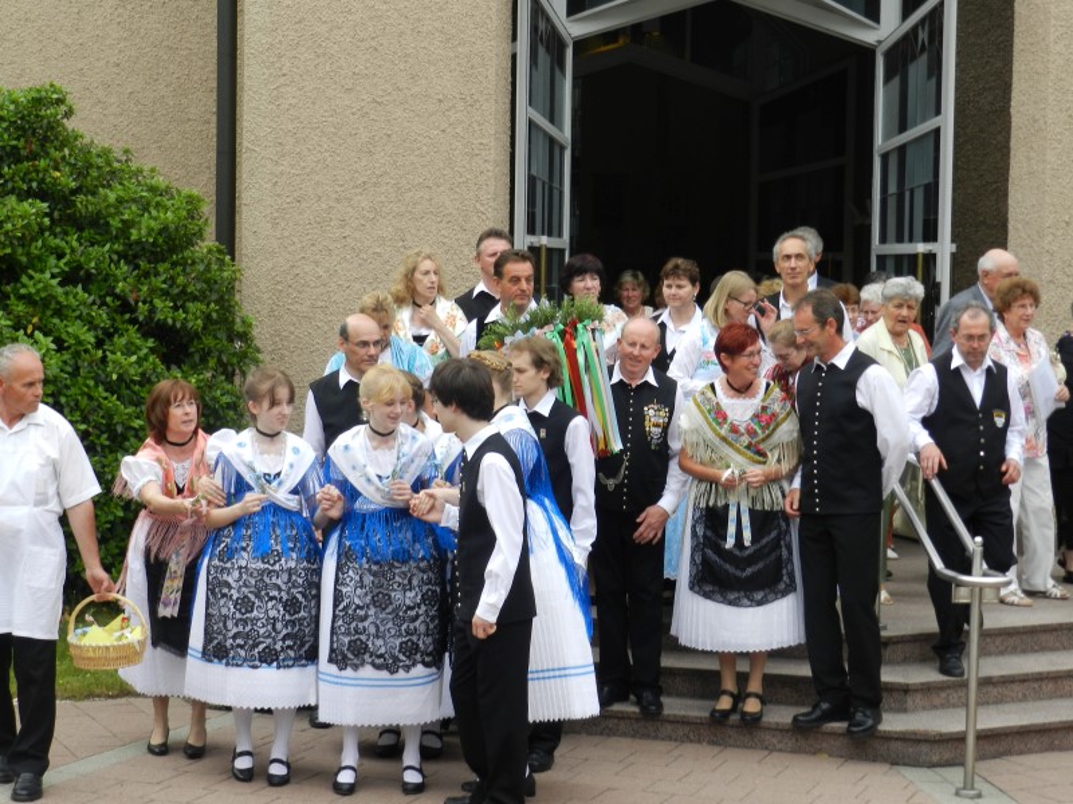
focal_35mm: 76
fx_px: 2356
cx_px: 536
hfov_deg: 25.7
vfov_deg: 19.4
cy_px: 402
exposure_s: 1/250
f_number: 4.8
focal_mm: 13.5
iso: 160
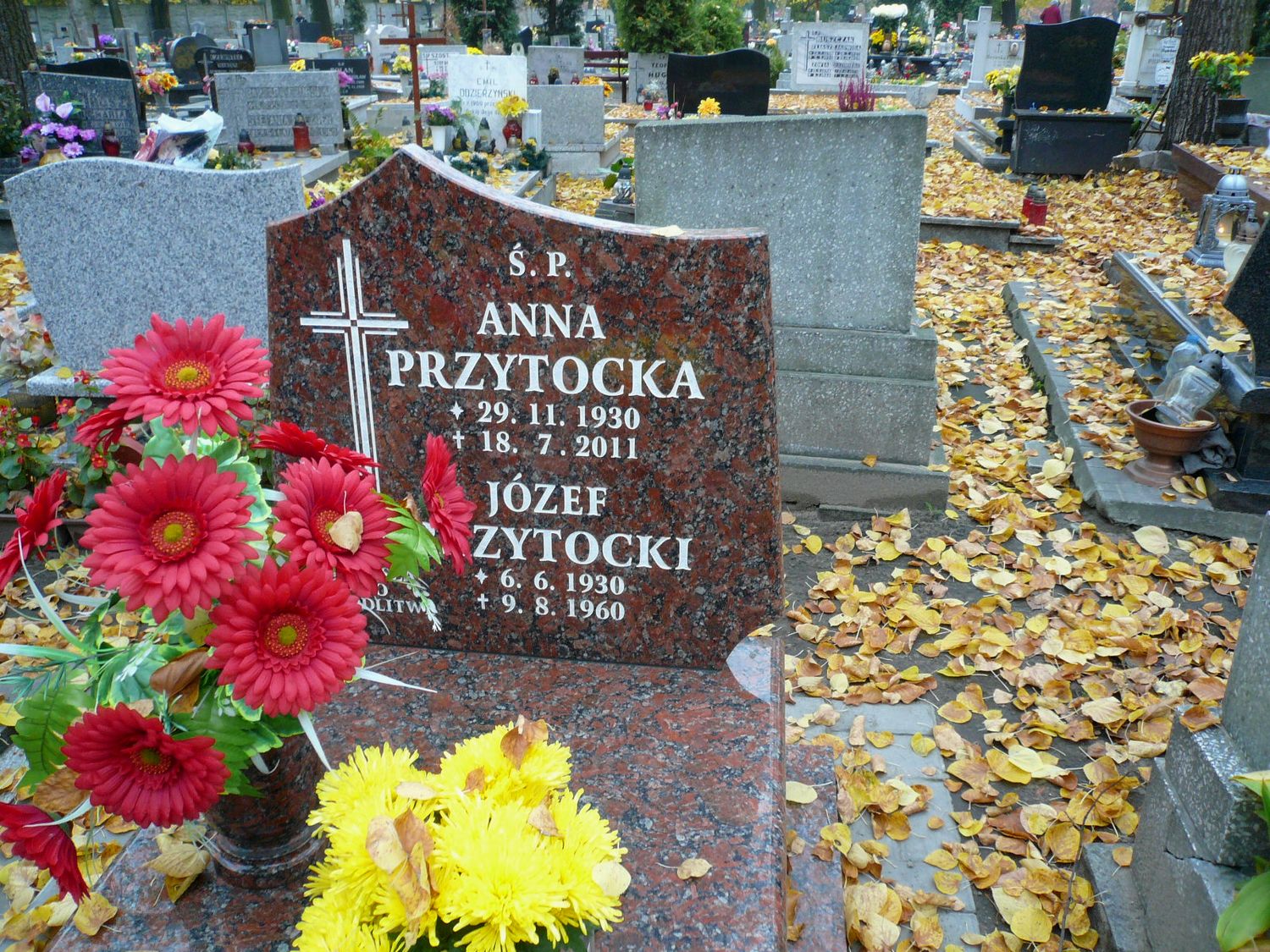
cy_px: 476
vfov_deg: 49.7
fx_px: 1027
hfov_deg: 63.4
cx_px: 635
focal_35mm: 28
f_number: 2.8
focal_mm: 4.6
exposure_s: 1/30
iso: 100
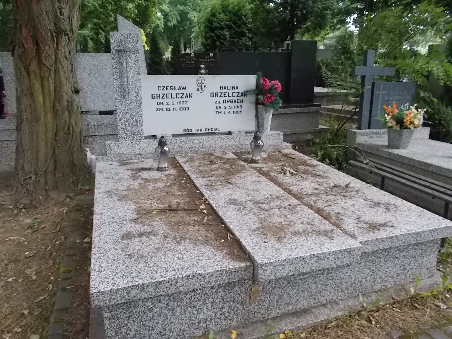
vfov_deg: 53.1
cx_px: 226
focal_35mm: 26
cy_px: 170
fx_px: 339
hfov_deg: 67.3
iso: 400
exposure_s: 1/80
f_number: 8
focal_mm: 4.6
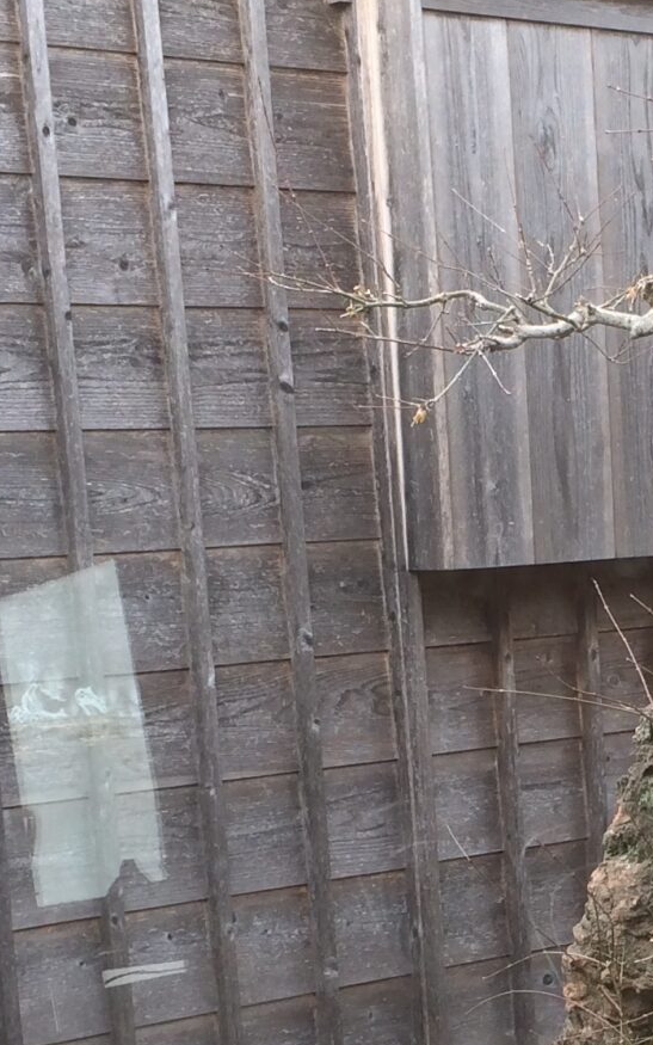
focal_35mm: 93
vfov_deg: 21.9
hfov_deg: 13.7
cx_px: 735
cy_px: 920
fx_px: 2648
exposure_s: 1/120
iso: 64
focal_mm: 4.12
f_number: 2.2
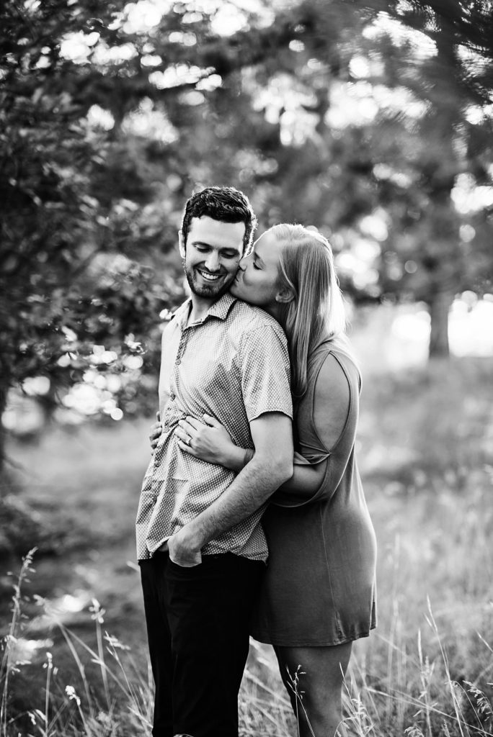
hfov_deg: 16.1
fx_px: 1744
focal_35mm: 85
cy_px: 368
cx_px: 246
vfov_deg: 23.9
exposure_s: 1/400
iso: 200
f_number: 2
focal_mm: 85
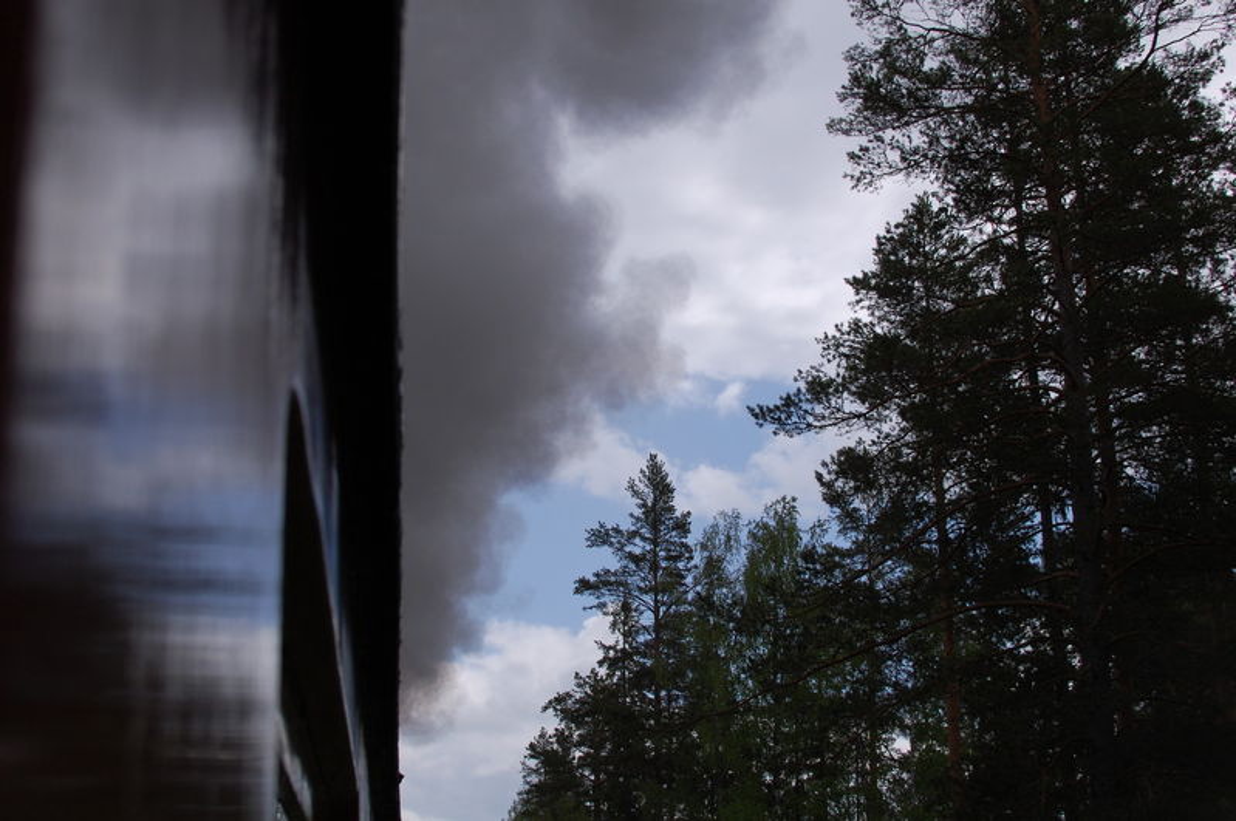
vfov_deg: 25.7
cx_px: 618
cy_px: 410
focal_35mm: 52
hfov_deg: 37.9
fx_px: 1801
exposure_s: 1/320
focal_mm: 35
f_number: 10
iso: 200
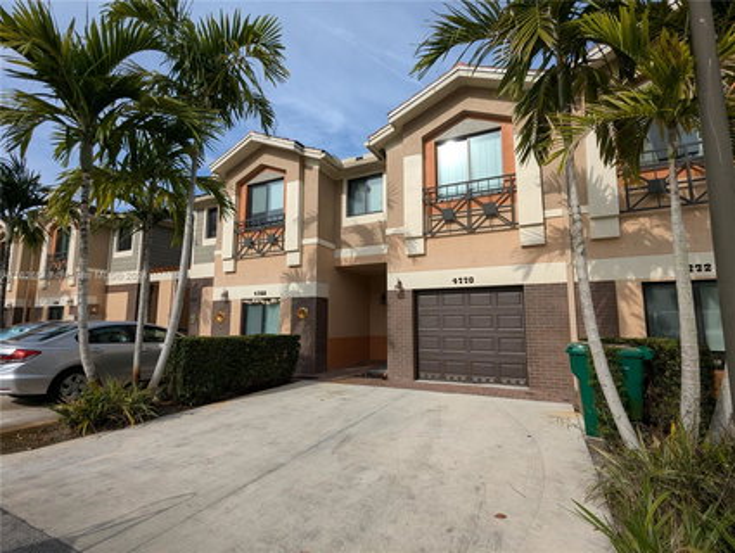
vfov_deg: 78.2
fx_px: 340
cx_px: 368
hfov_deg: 94.4
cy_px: 276
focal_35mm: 16
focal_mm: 2.35
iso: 54
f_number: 2.2
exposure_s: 1/2632
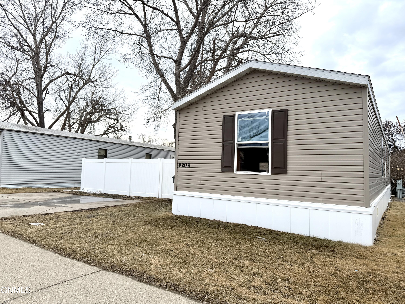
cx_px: 202
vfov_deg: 56.8
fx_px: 281
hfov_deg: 71.6
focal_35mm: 24
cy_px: 152
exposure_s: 1/1522
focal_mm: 6.76
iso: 80
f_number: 1.78
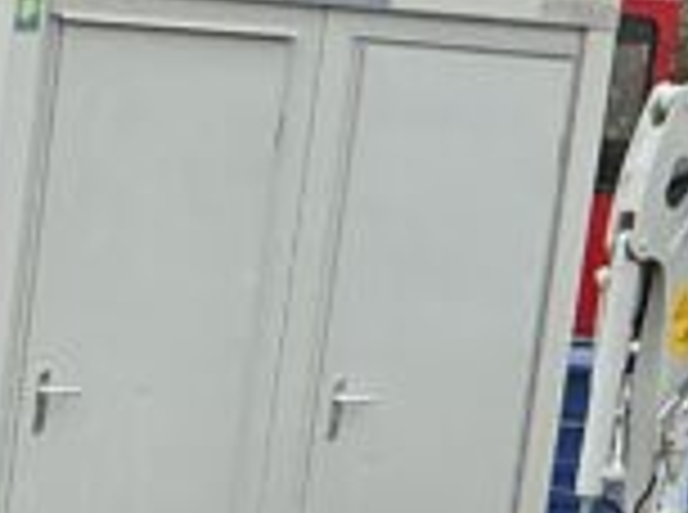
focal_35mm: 188
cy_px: 1058
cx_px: -782
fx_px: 3728
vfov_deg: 7.5
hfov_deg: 9.7
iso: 25
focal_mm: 3
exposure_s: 1/412
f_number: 1.8
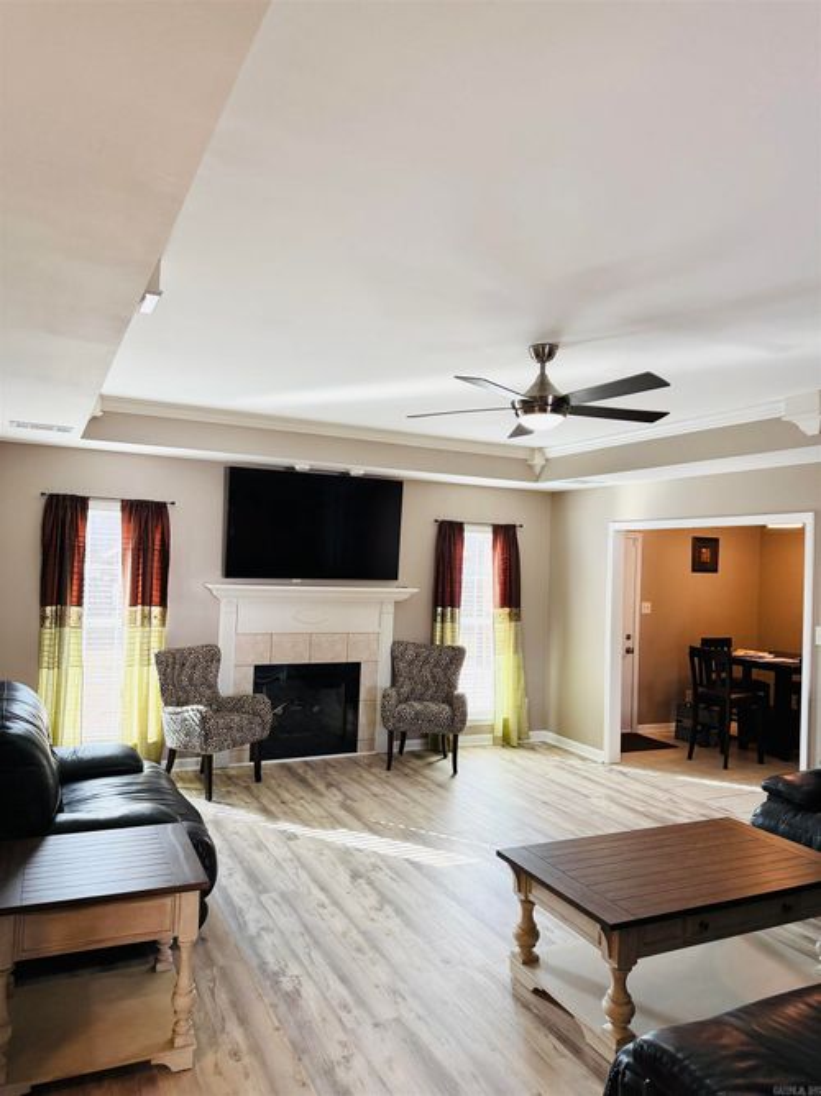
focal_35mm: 24
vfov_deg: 71.6
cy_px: 548
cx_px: 410
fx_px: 759
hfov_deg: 56.8
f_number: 1.78
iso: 200
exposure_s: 1/212
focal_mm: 6.76
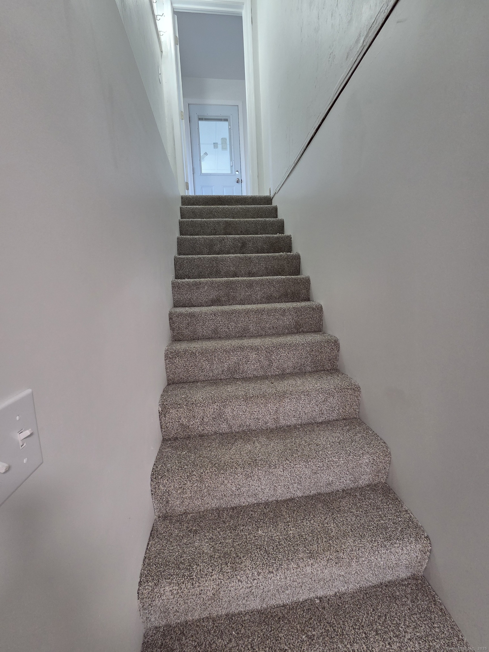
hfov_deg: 89.9
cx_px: 244
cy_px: 326
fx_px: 245
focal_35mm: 13
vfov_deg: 106.2
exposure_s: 1/60
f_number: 2.2
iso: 320
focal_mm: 2.2
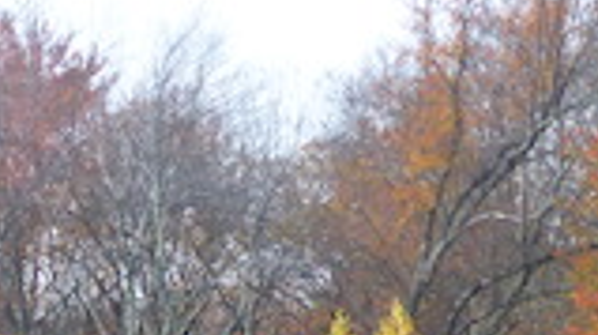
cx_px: -145
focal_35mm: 274
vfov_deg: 4.3
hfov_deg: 7.8
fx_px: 4340
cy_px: 723
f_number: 2.8
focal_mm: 13.5
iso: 250
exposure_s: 1/500
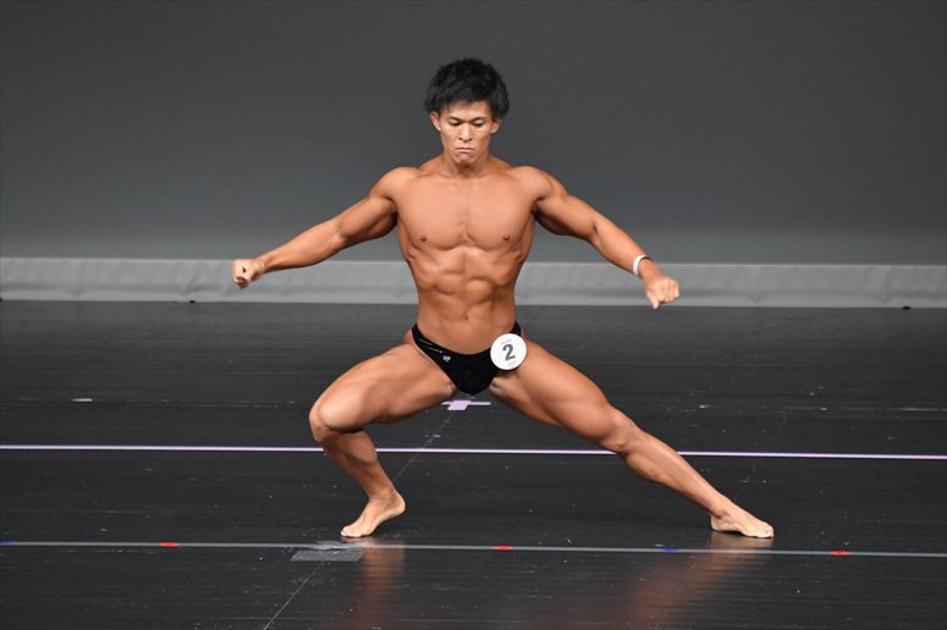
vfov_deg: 3.1
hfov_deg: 4.6
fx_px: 11832
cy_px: 315
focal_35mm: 450
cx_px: 474
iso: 4000
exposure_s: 1/400
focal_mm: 300
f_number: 5.6
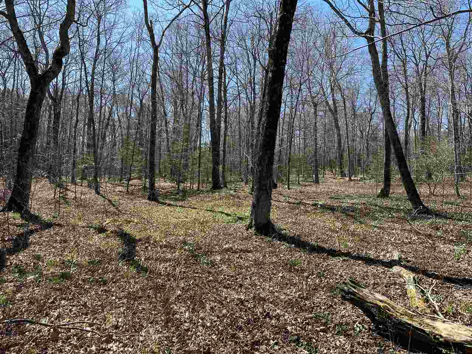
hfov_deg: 71.6
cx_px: 236
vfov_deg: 56.8
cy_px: 177
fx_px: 327
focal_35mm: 24
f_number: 1.78
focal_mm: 6.86
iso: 80
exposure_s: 1/1721
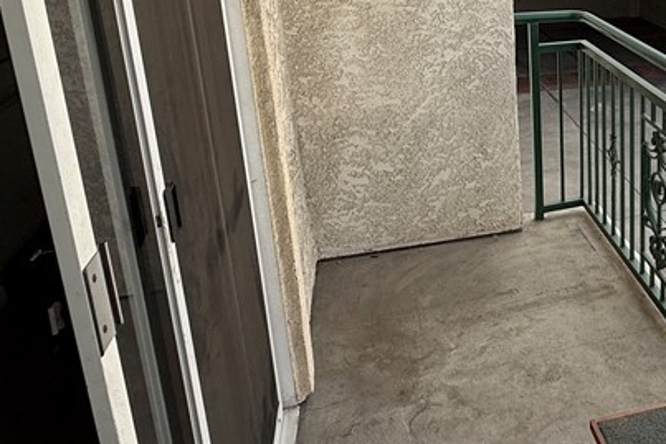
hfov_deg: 45.1
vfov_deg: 34.3
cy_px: 59
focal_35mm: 37
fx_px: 685
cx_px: 643
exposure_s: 1/1001
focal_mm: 2.22
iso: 50
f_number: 2.2
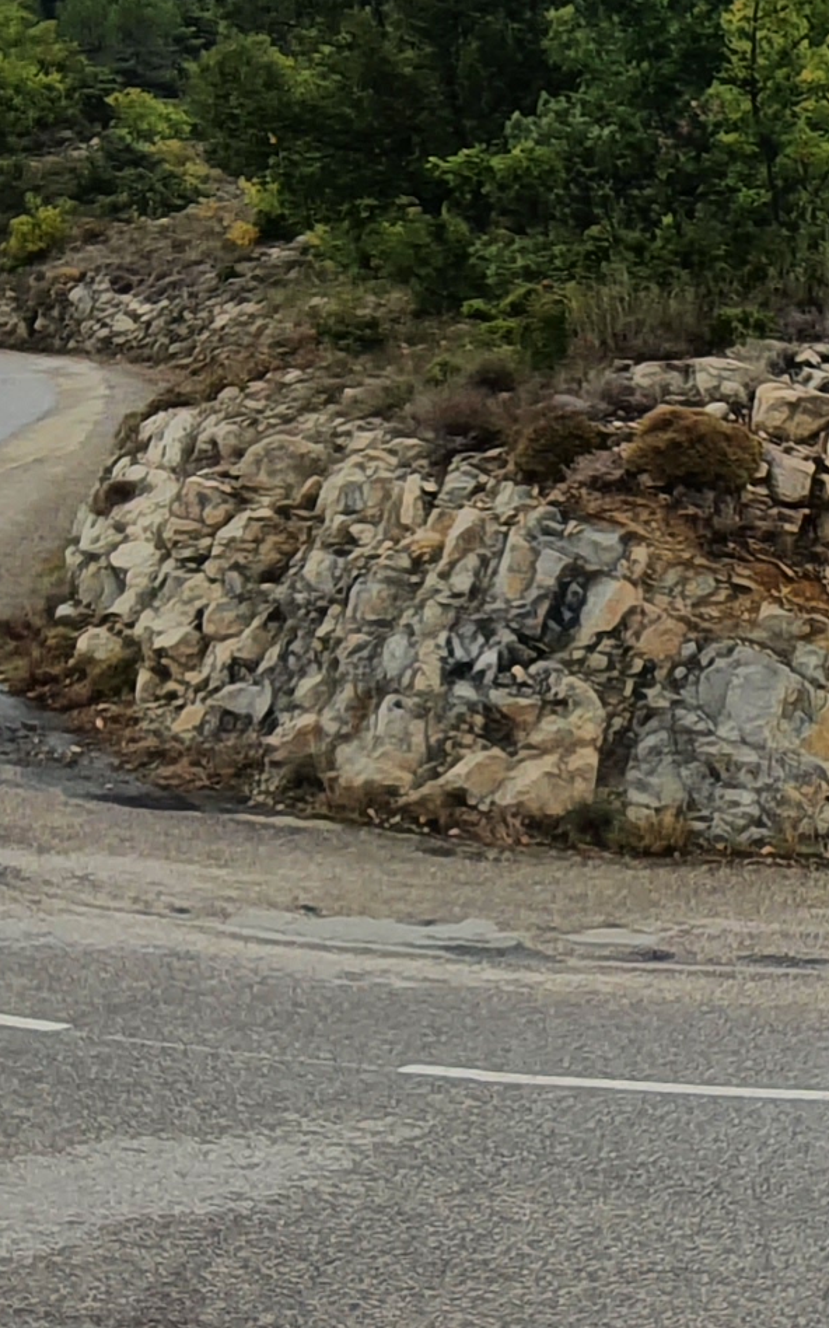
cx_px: 570
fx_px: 2423
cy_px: 801
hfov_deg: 19.3
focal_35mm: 67
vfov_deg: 30.5
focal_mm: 1.8
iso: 50
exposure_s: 1/156
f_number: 2.2
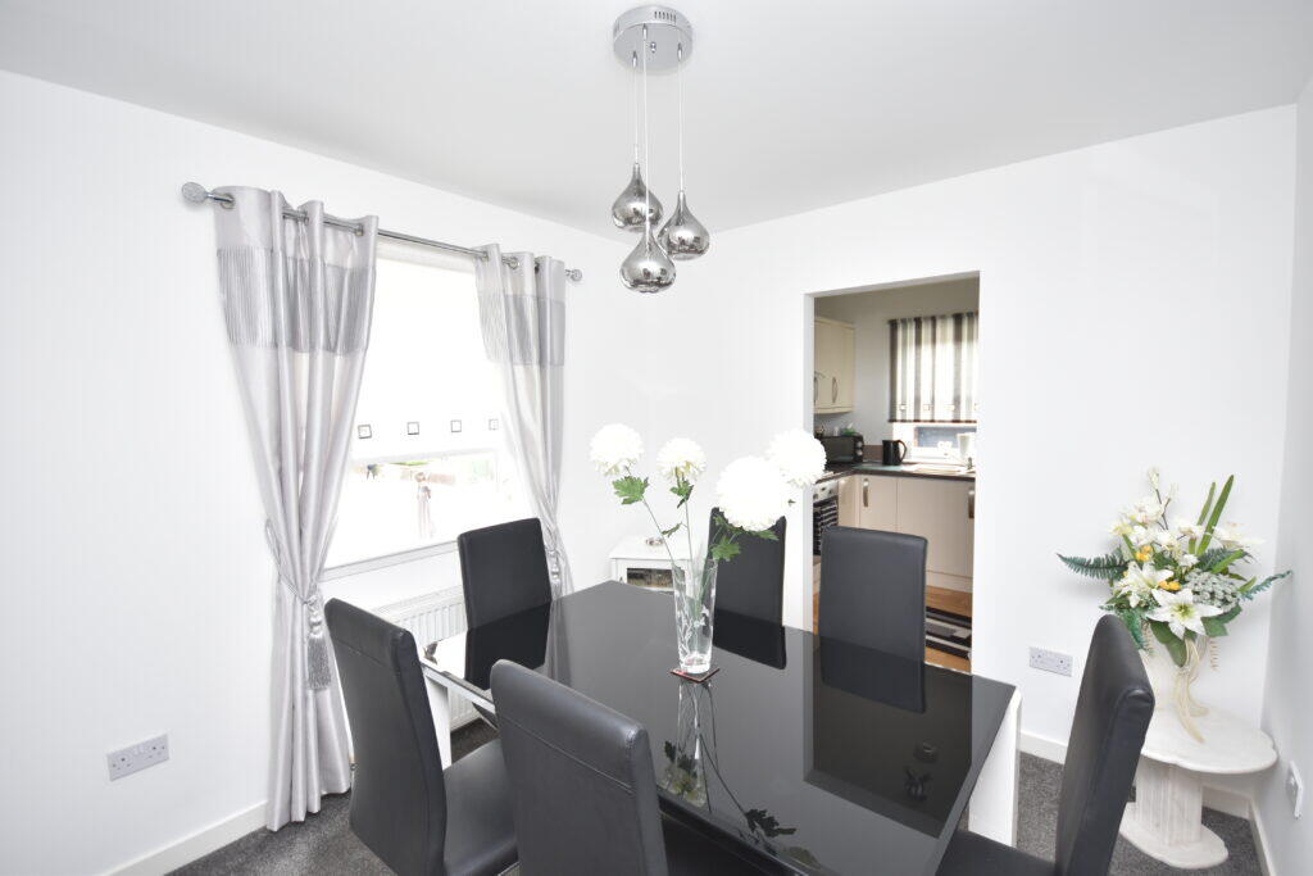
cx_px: 656
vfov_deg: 77.3
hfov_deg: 100.4
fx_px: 547
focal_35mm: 15
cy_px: 438
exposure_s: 1/80
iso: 400
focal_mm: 10
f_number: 4.5
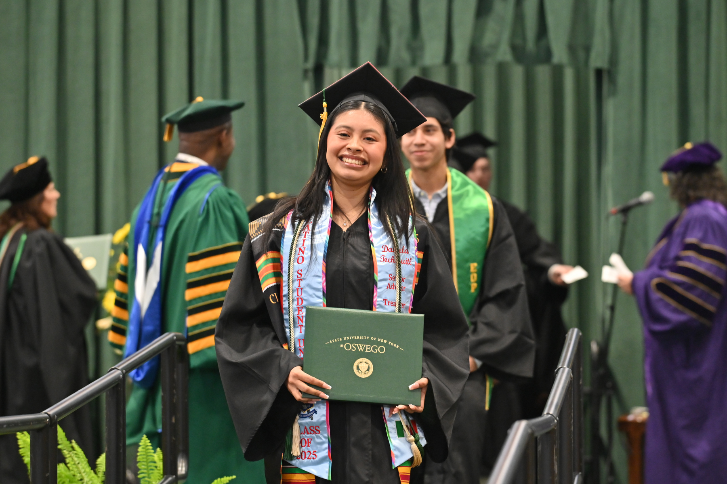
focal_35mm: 200
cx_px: 364
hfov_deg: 10.3
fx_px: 4037
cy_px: 242
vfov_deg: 6.9
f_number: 5.6
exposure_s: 1/200
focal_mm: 200
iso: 3200
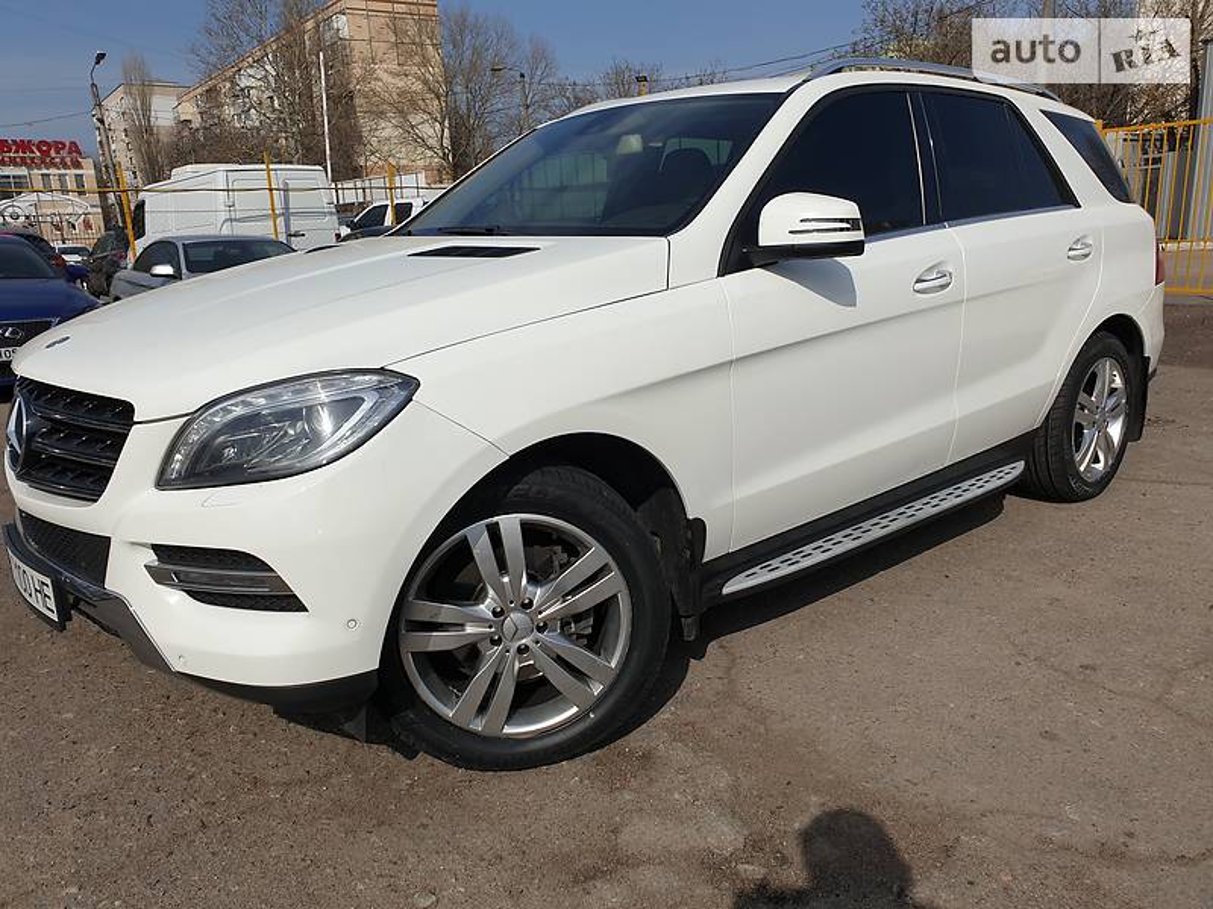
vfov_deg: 53.1
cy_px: 454
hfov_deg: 67.3
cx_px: 606
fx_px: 911
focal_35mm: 26
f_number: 2.4
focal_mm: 4.3
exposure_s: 1/4184
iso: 50
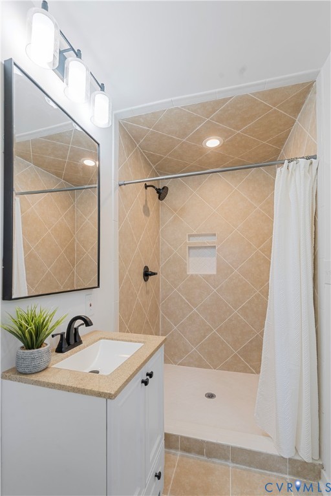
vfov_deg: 96.7
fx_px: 221
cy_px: 248
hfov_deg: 73.7
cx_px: 166
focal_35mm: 16
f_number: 8
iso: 200
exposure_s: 1/6
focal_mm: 16
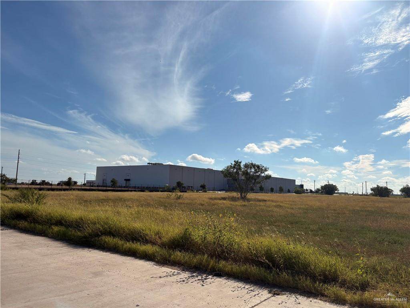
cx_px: 205
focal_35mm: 26
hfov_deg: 67.3
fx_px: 308
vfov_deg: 53.1
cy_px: 154
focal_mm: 5.96
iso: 40
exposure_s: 1/10101
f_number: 1.6
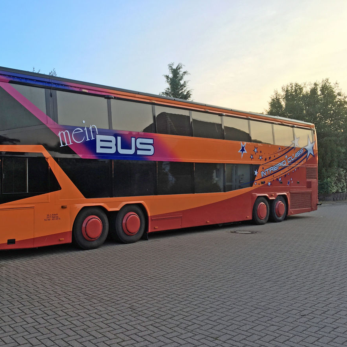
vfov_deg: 47.2
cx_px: 113
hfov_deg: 46.4
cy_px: 175
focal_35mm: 35
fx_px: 397
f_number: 2.2
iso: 25
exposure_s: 1/100
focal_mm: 4.15
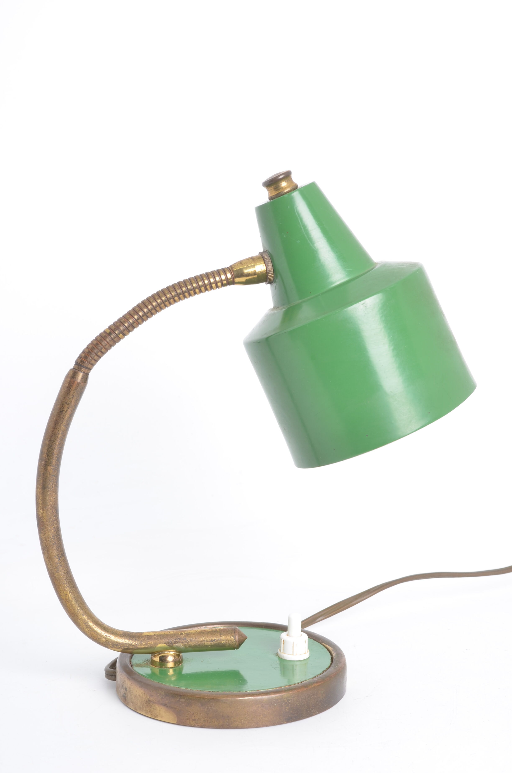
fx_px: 1607
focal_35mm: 75
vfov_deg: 27.0
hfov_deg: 18.1
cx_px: 256
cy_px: 386
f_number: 11
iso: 100
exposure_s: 1/125
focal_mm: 50
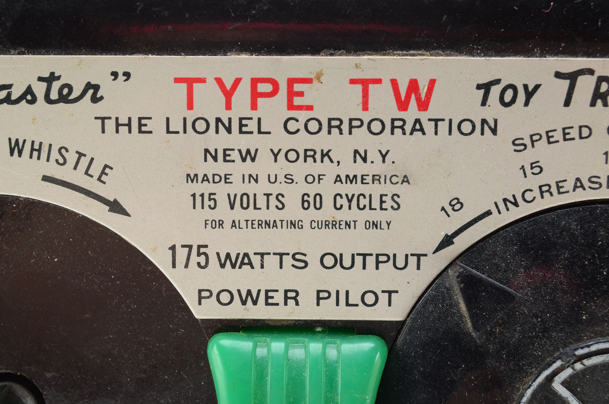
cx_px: 304
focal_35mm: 82
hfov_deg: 24.7
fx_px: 1393
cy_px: 202
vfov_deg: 16.5
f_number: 14
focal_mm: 55
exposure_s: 1/160
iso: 100
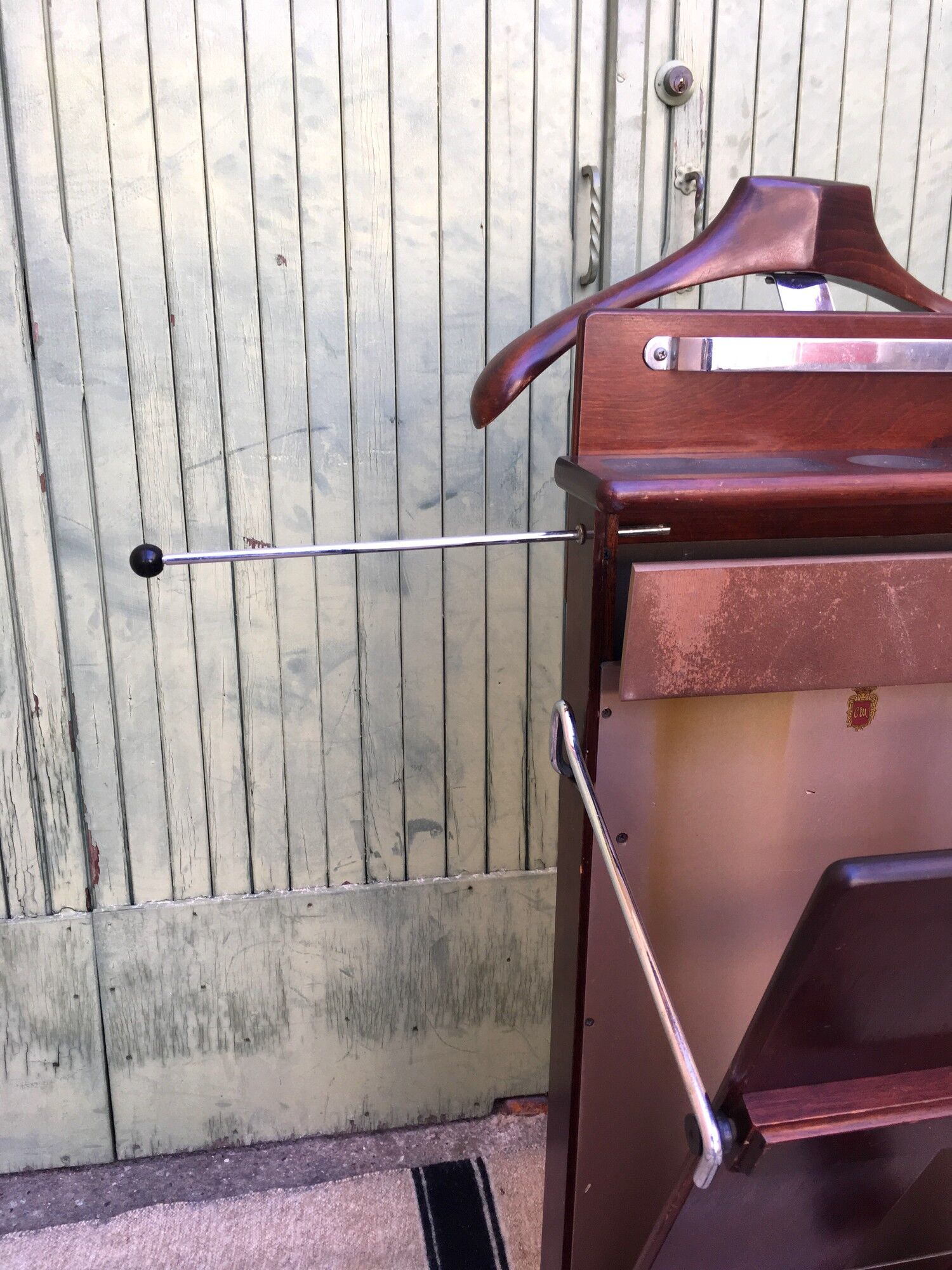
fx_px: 1063
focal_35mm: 29
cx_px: 476
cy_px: 635
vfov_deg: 61.7
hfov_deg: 48.2
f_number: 2.2
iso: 40
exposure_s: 1/100
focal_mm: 4.15
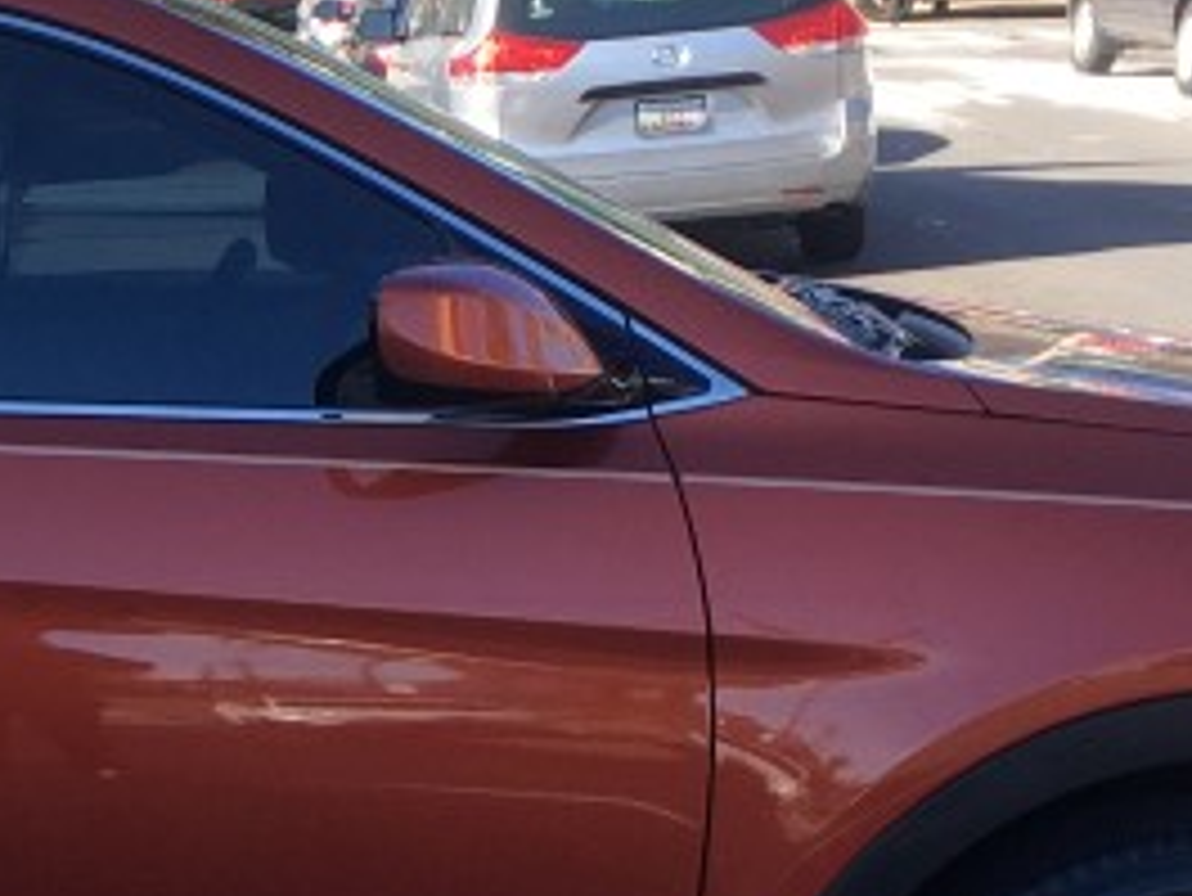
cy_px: 819
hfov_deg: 16.9
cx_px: -193
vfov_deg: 13.1
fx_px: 3858
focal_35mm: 112
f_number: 2.2
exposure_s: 1/318
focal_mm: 4.15
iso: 25
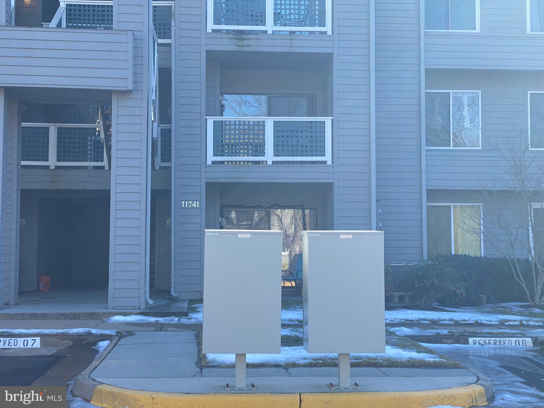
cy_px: 204
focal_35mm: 52
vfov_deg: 28.0
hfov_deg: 36.8
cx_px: 272
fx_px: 817
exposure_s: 1/347
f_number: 2
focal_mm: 6
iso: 20
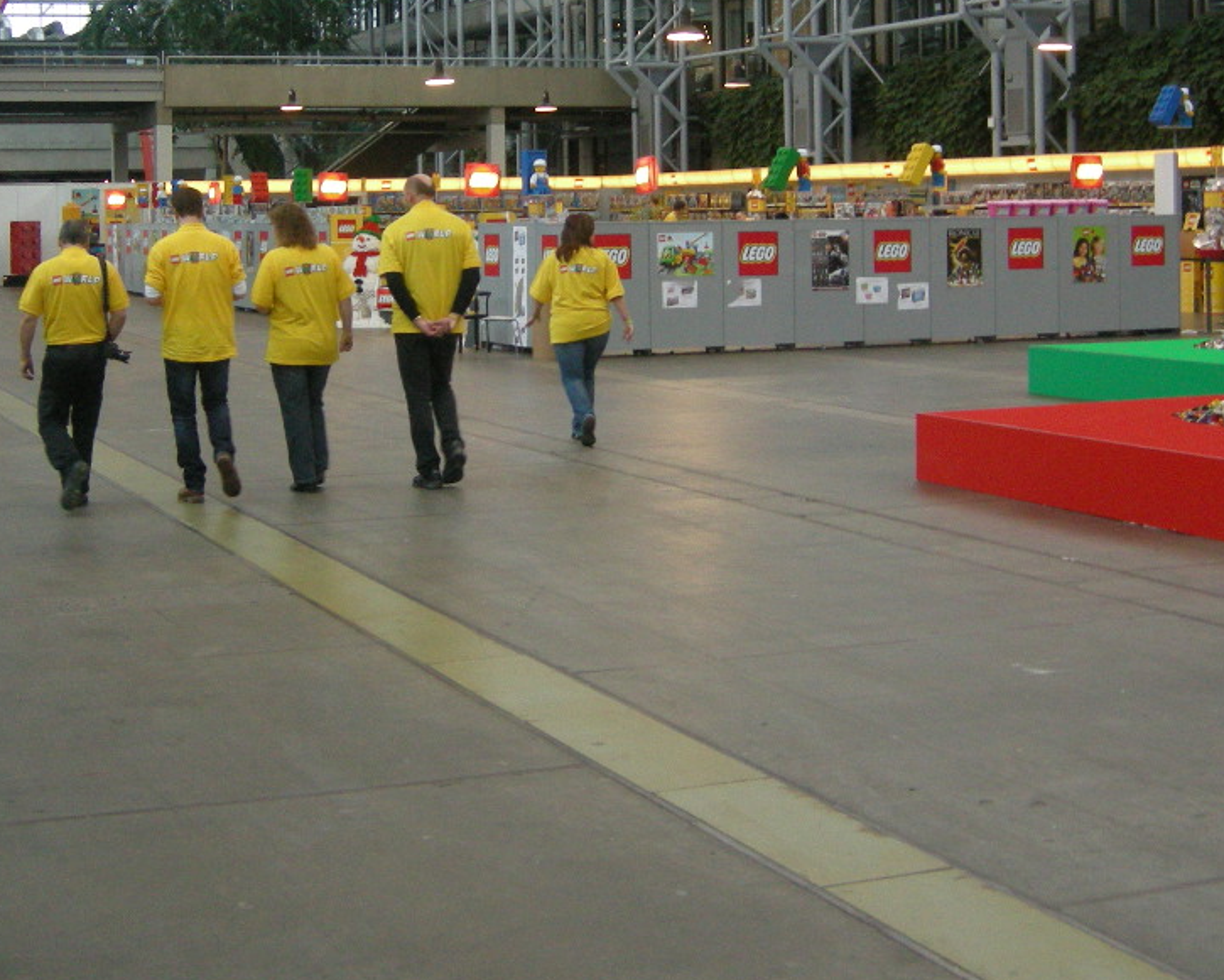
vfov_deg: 24.4
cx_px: 609
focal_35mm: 62
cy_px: 287
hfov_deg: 30.5
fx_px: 2246
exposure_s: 1/60
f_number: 2.7
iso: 242
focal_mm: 7.5
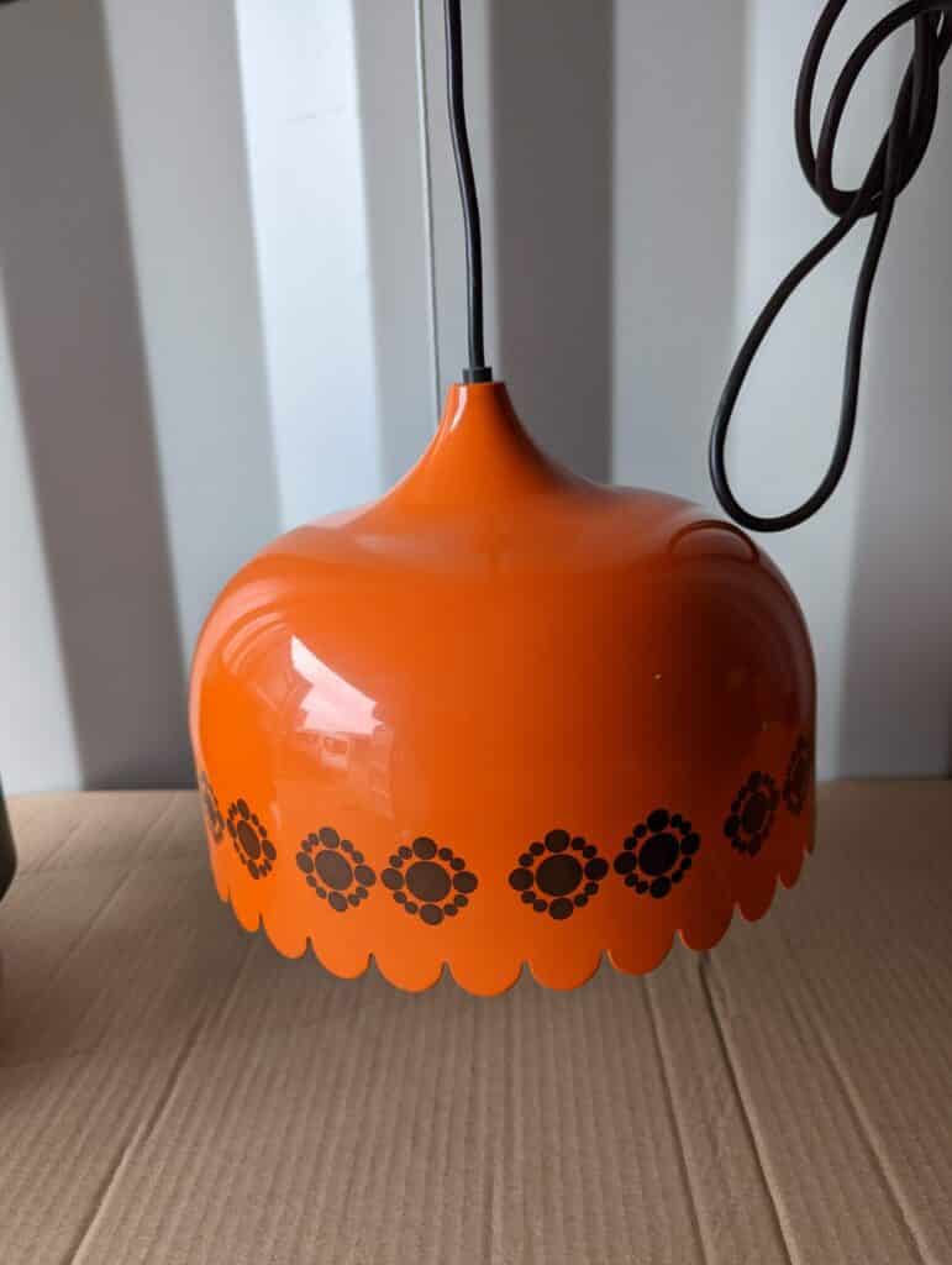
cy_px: 632
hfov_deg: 56.9
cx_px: 476
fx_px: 878
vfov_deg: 71.5
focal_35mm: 24
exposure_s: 1/162
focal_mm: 6.81
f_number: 1.85
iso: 280
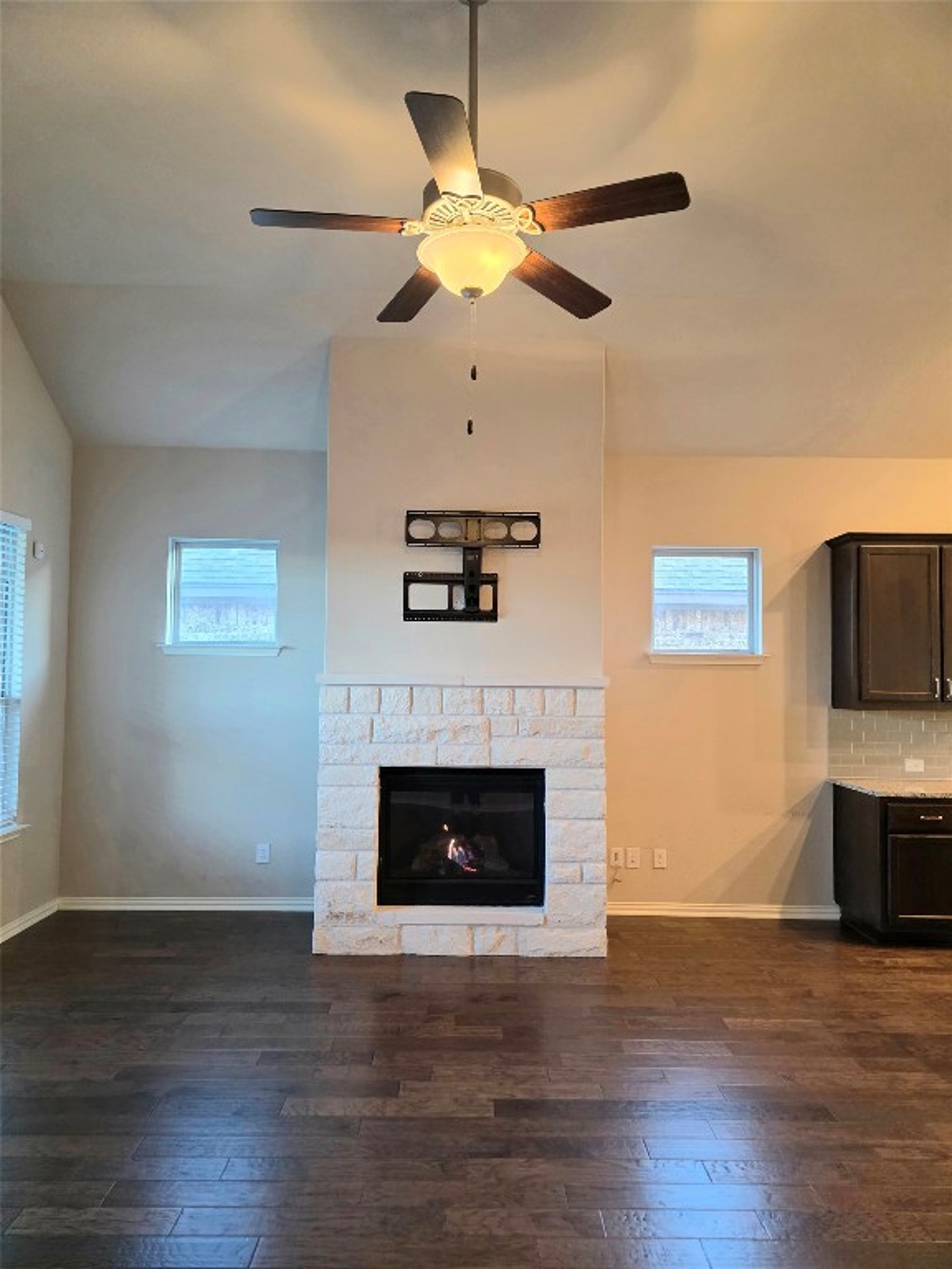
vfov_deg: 73.9
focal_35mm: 23
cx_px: 476
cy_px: 634
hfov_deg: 58.9
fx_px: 843
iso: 640
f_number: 1.7
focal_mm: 6.3
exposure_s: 1/120
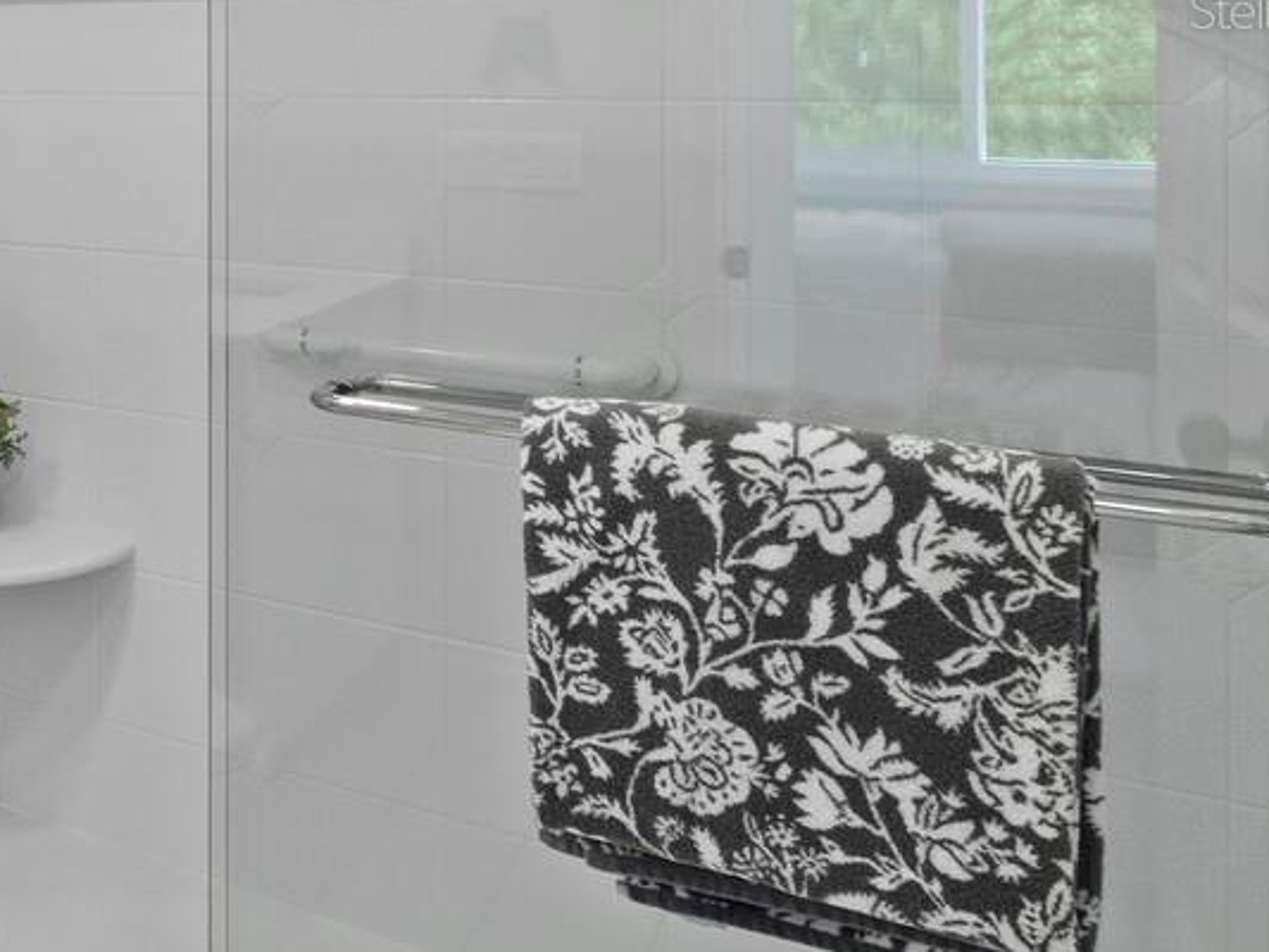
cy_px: 10
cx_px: -488
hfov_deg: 31.2
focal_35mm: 42
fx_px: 1540
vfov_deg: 31.8
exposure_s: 1/4
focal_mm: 7
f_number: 11
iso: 250
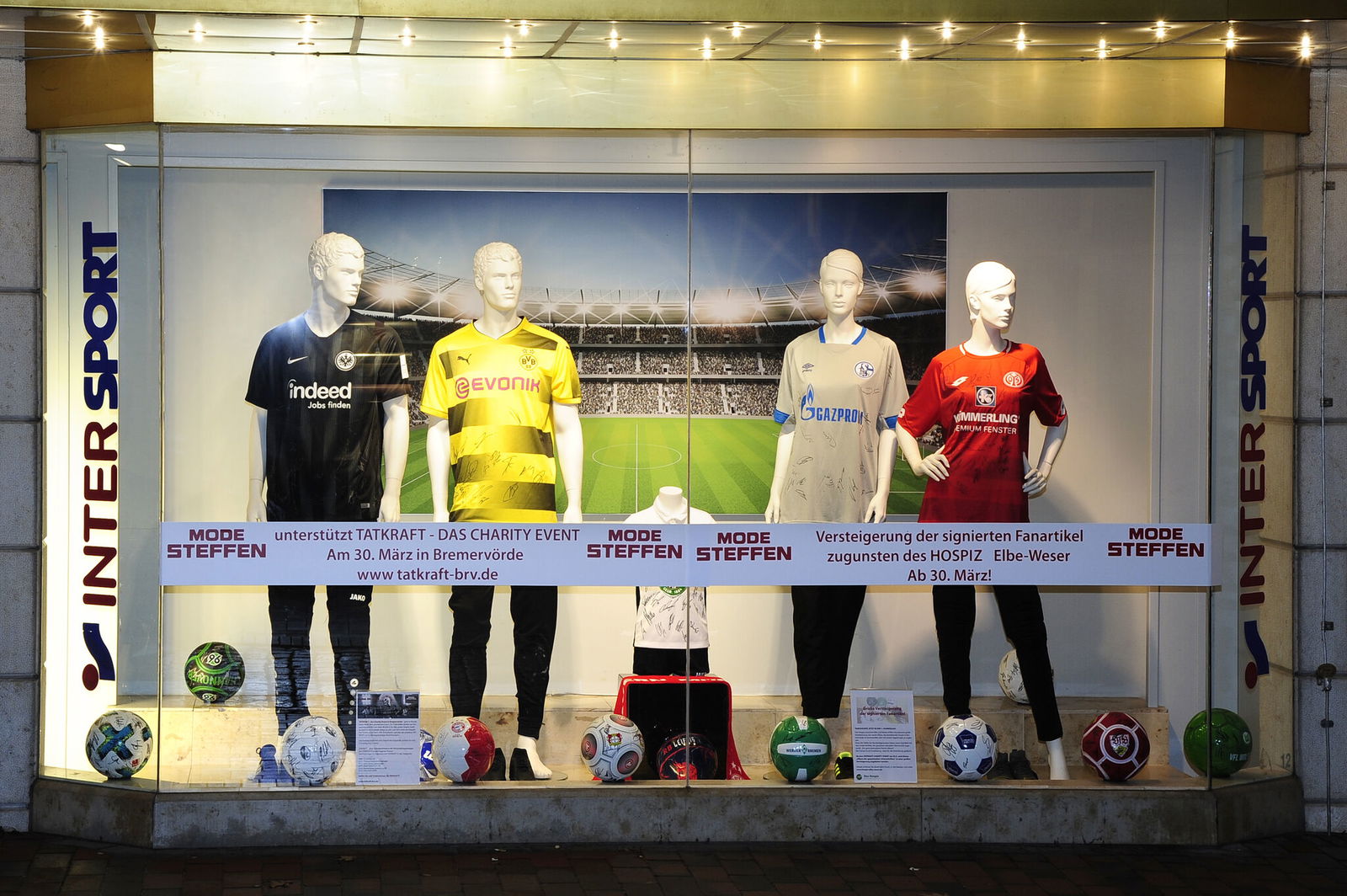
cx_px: 674
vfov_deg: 20.9
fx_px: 2430
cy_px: 448
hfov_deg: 31.0
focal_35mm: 65
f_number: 9
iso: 320
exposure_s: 1/13
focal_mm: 65
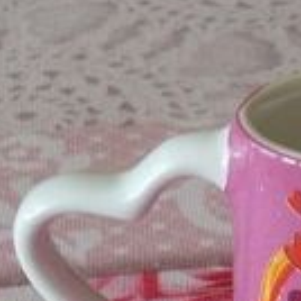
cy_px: 344
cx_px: 305
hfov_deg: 12.1
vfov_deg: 12.0
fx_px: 1407
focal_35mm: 143
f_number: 3.4
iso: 125
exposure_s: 1/40
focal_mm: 8
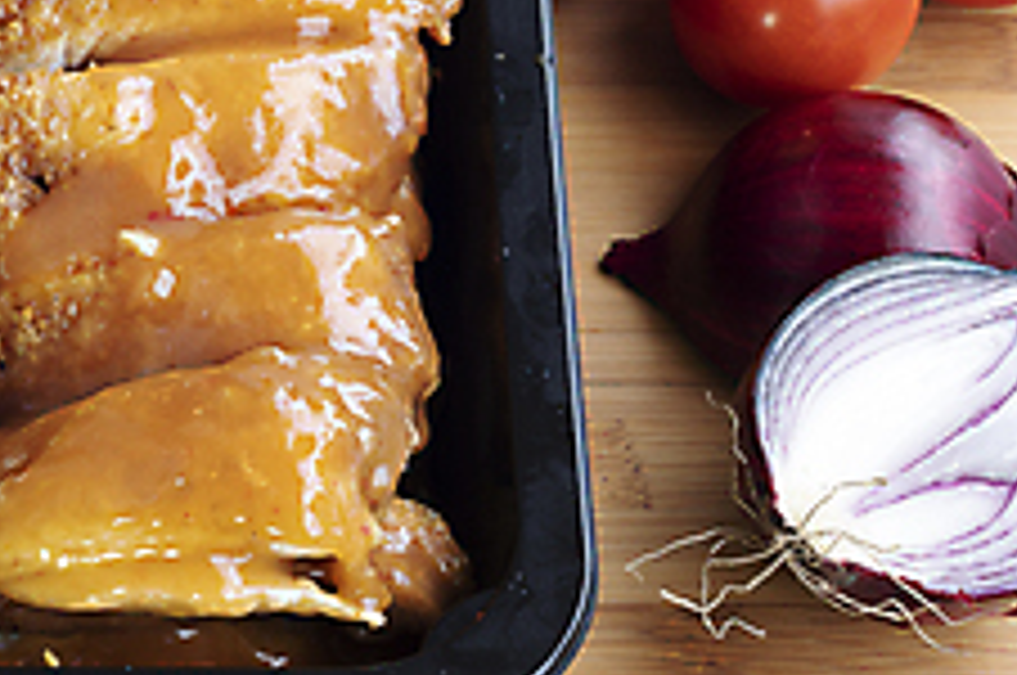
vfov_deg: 10.3
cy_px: 207
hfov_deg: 15.2
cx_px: 0
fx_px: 3752
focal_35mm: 133
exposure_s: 5
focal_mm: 50
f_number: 16
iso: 31
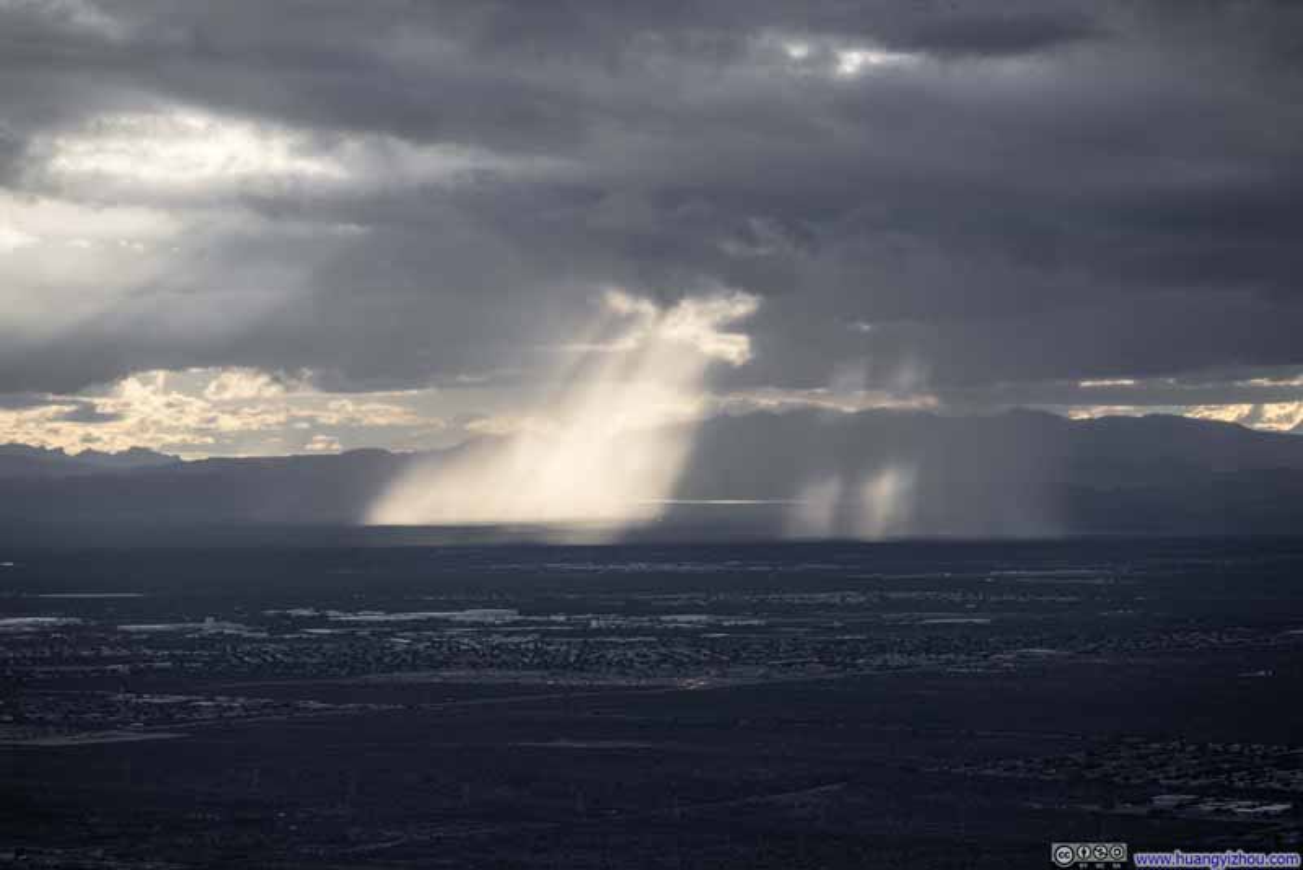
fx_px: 4345
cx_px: 652
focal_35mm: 120
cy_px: 435
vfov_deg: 11.4
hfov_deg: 17.1
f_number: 5
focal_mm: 120
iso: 100
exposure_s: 1/800
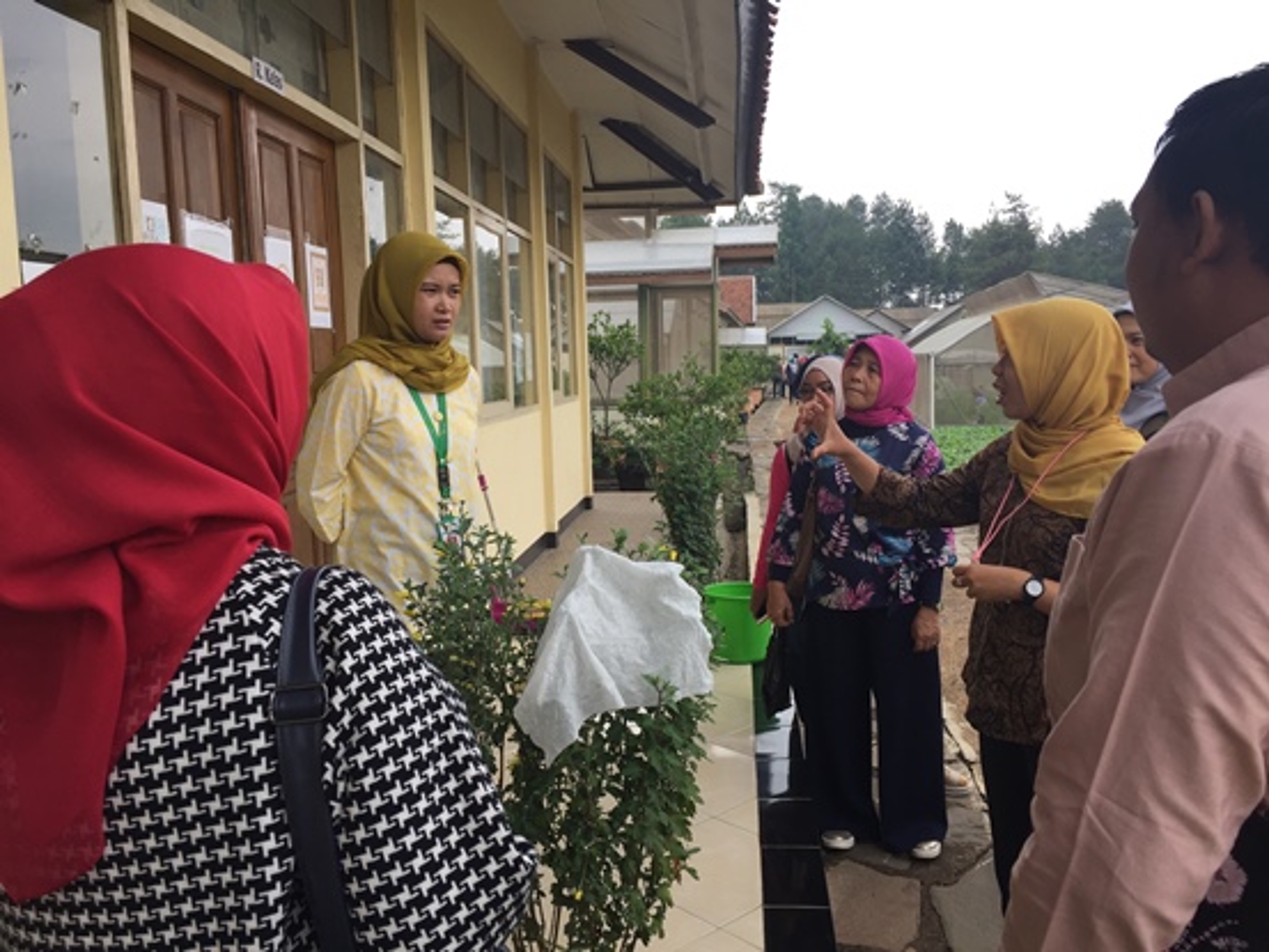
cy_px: 476
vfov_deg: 48.2
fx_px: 1063
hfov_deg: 61.6
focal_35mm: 29
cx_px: 634
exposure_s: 1/476
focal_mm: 4.15
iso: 32
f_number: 2.2
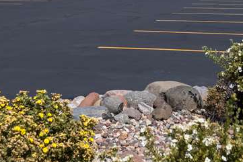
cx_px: 116
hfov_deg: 23.9
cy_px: -11
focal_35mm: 85
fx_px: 574
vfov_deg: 15.7
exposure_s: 1/2500
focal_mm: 20
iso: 400
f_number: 8
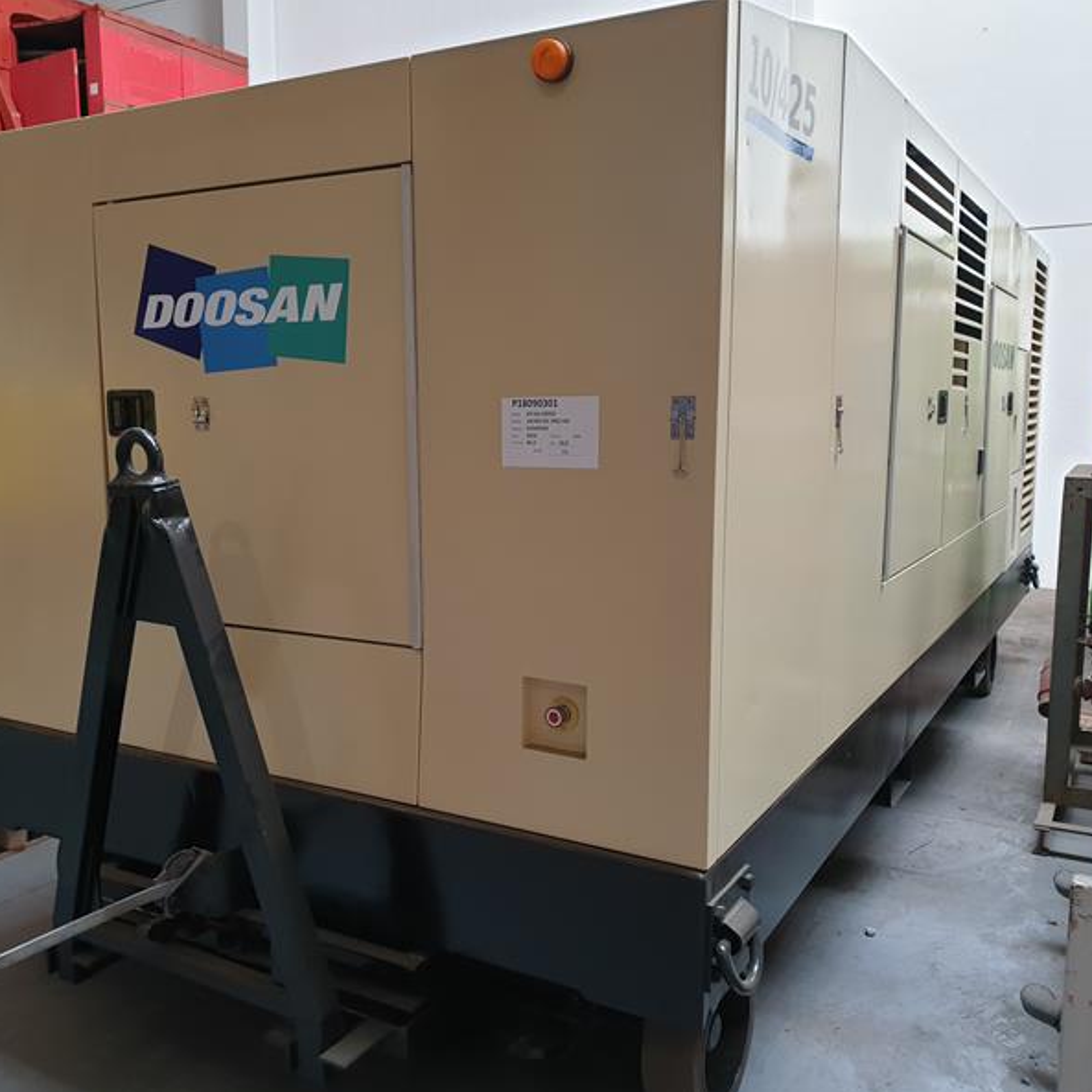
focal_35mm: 31
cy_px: 551
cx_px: 490
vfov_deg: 52.5
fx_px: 1106
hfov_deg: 52.4
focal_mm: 4.3
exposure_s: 1/50
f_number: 2.4
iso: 125
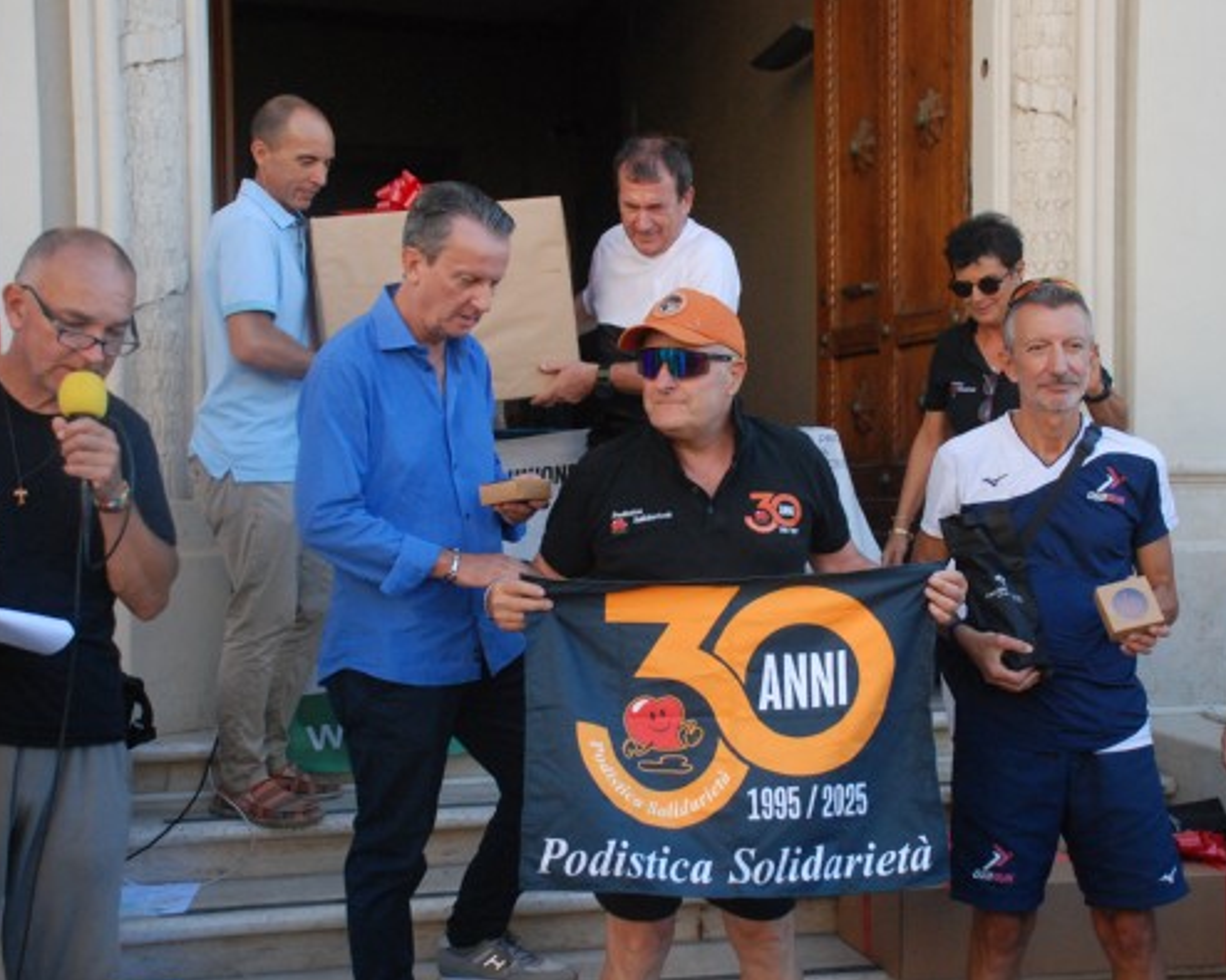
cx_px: 690
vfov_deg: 31.4
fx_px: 1741
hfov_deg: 38.7
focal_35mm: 48
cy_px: 497
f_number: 4
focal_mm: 28
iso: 1000
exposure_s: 1/800
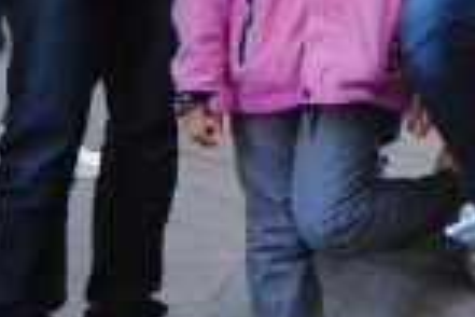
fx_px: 3232
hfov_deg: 8.2
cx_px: 737
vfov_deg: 5.5
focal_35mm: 245
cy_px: -281
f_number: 4.2
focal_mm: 30
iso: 200
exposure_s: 1/50
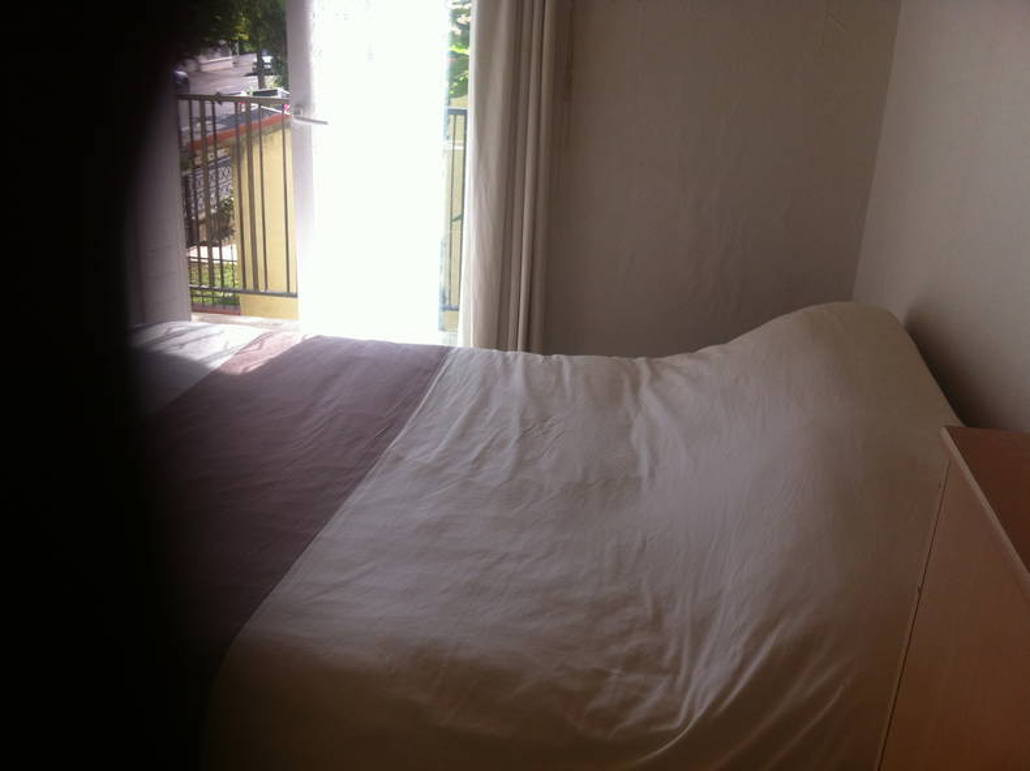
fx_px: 1041
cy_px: 386
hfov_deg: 52.6
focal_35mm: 35
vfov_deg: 40.7
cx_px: 515
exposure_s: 1/195
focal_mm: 3.85
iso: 80
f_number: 2.8
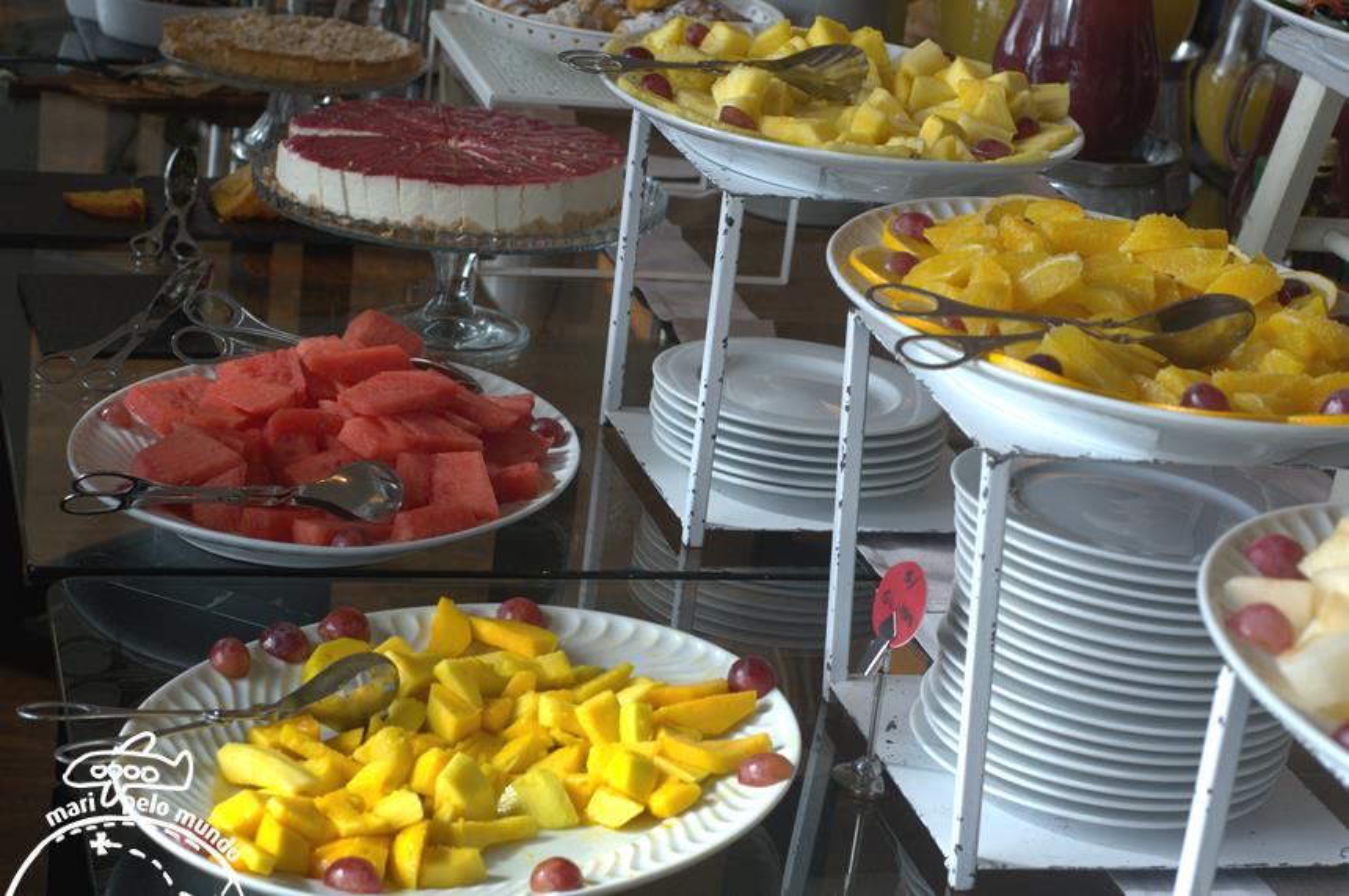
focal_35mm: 75
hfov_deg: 27.0
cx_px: 674
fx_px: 2807
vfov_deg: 18.1
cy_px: 448
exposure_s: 1/200
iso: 800
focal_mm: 50
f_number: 7.1
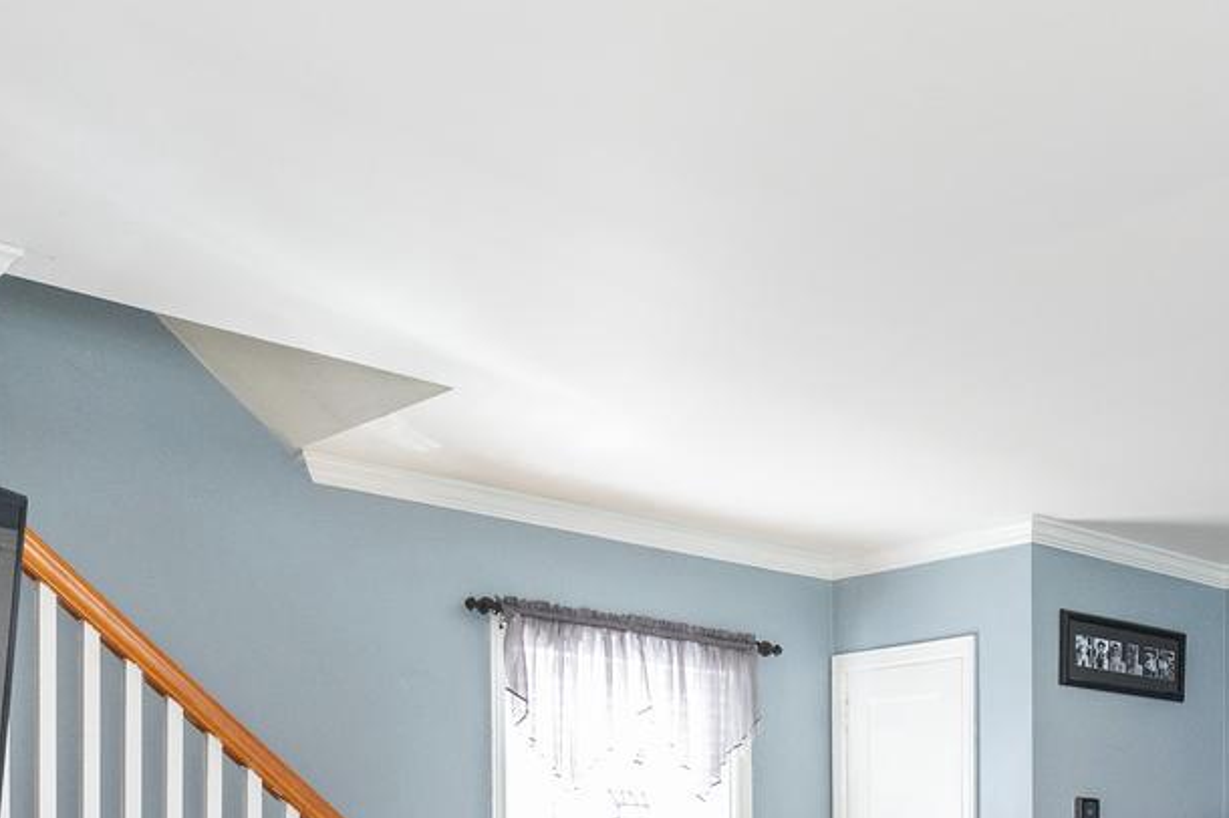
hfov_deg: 38.6
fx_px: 1604
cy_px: 917
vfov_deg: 26.2
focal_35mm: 47
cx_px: 1138
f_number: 8
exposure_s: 1/15
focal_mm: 14
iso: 1600
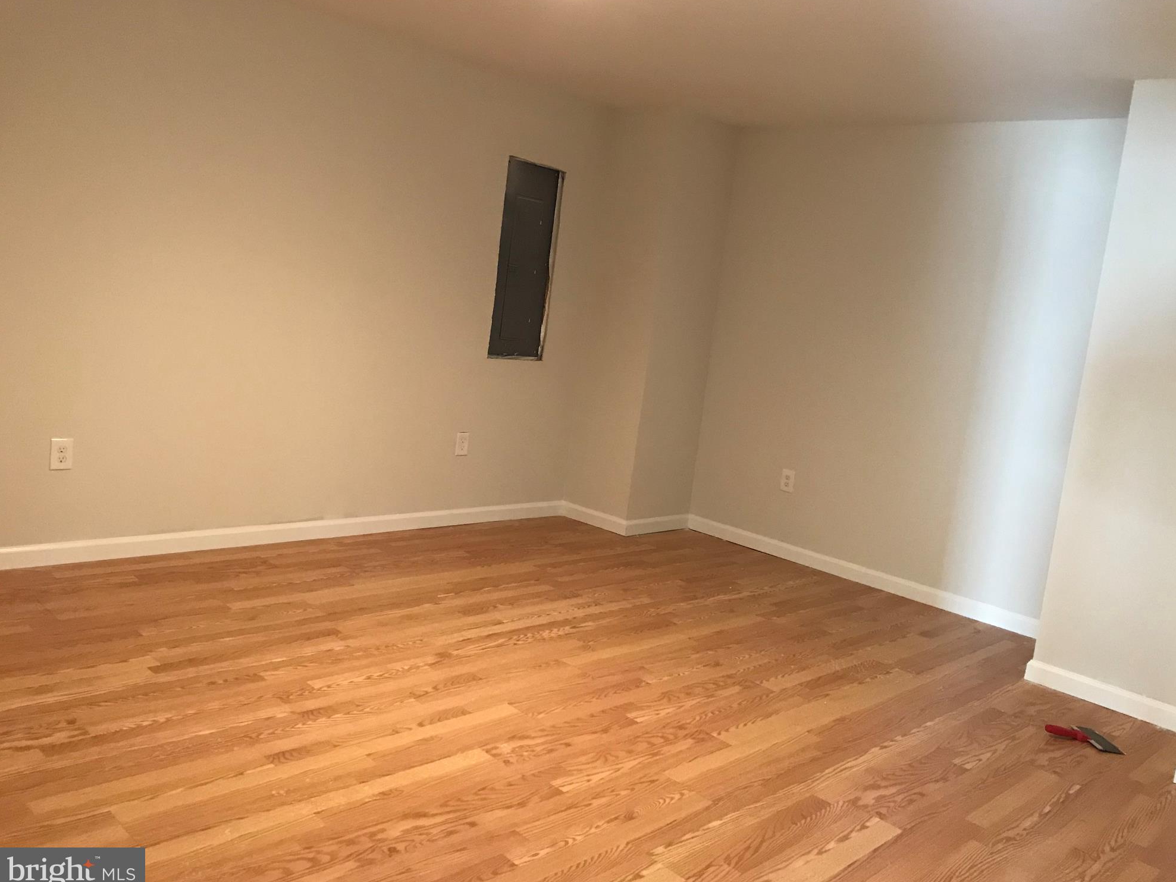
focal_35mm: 29
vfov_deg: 48.2
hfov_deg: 61.6
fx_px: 985
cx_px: 606
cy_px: 440
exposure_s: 1/13
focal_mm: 3.99
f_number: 1.8
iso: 100
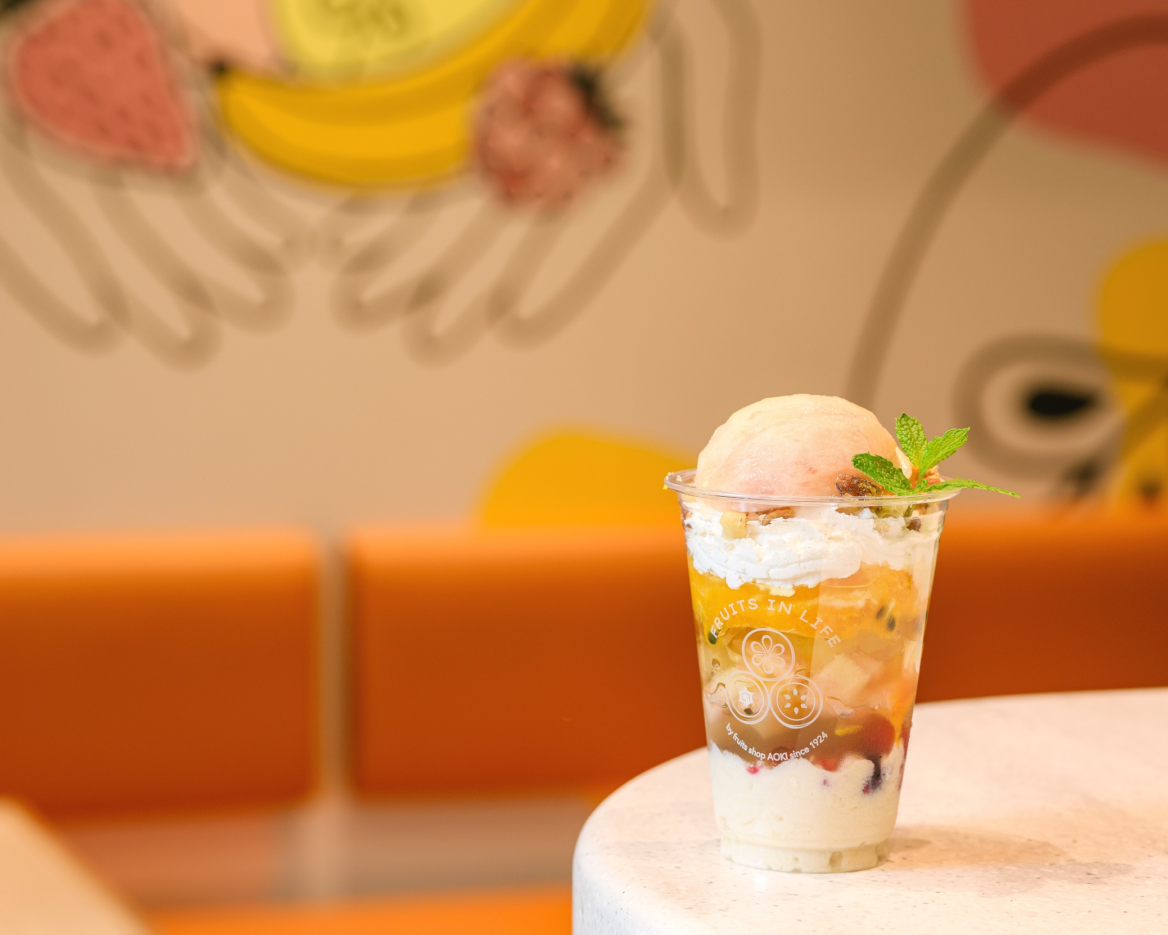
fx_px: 3319
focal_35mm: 96
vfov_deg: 16.0
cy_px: 468
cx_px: 499
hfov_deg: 19.9
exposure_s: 1/20
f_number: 5.6
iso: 200
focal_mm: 85
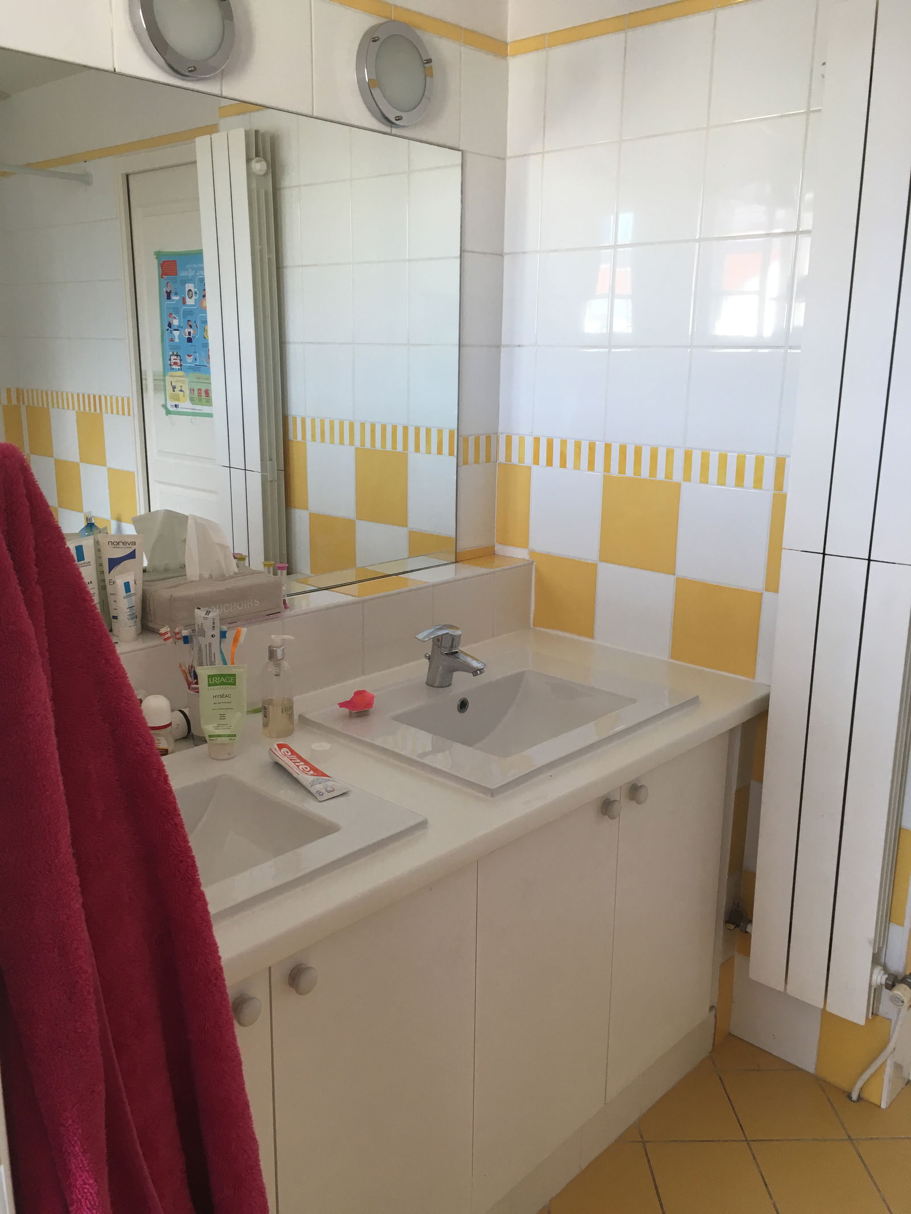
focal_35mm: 29
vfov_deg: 61.7
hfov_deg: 48.2
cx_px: 456
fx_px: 1018
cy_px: 607
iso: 25
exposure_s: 1/33
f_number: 2.2
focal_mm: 4.15
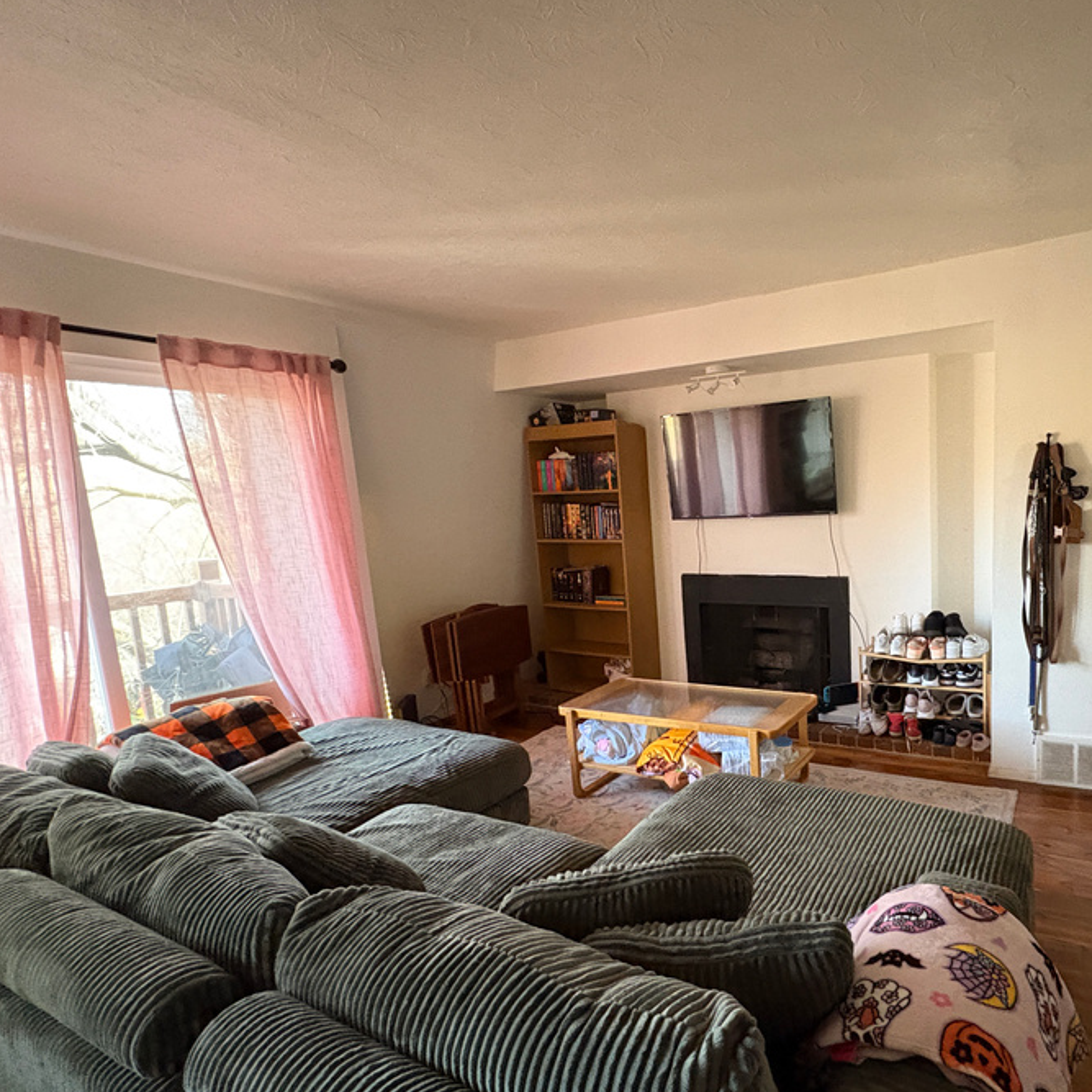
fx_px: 678
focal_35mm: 19
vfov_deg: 77.5
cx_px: 766
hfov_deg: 74.2
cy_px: 593
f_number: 2.2
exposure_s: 1/45
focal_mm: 2.22
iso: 800
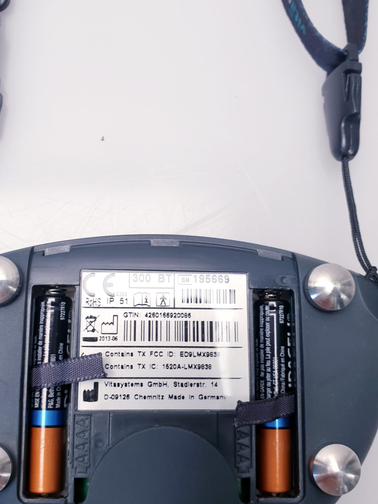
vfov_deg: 51.3
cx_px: 164
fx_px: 524
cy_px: 263
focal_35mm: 36
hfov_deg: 39.6
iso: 64
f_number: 2.4
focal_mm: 4.3
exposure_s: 1/50
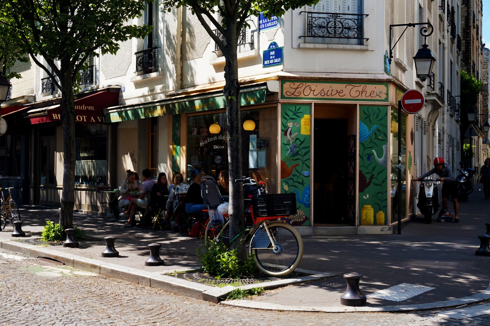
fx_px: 694
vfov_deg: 26.5
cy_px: 163
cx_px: 245
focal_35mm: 51
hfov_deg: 38.9
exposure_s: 1/200
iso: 100
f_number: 6.3
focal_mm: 34
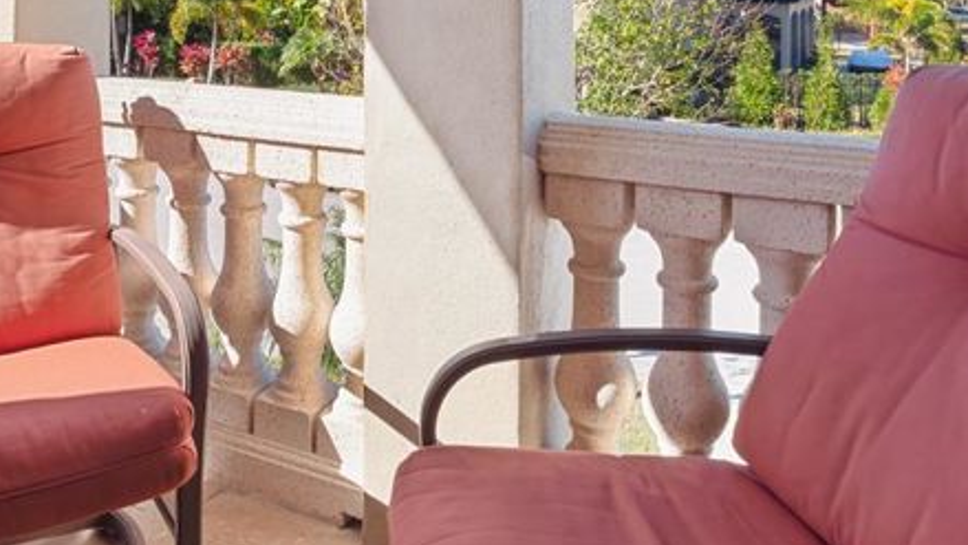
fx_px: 898
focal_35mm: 35
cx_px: 405
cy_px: -24
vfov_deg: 30.8
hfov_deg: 56.3
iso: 200
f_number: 11
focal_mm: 10
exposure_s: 1/80
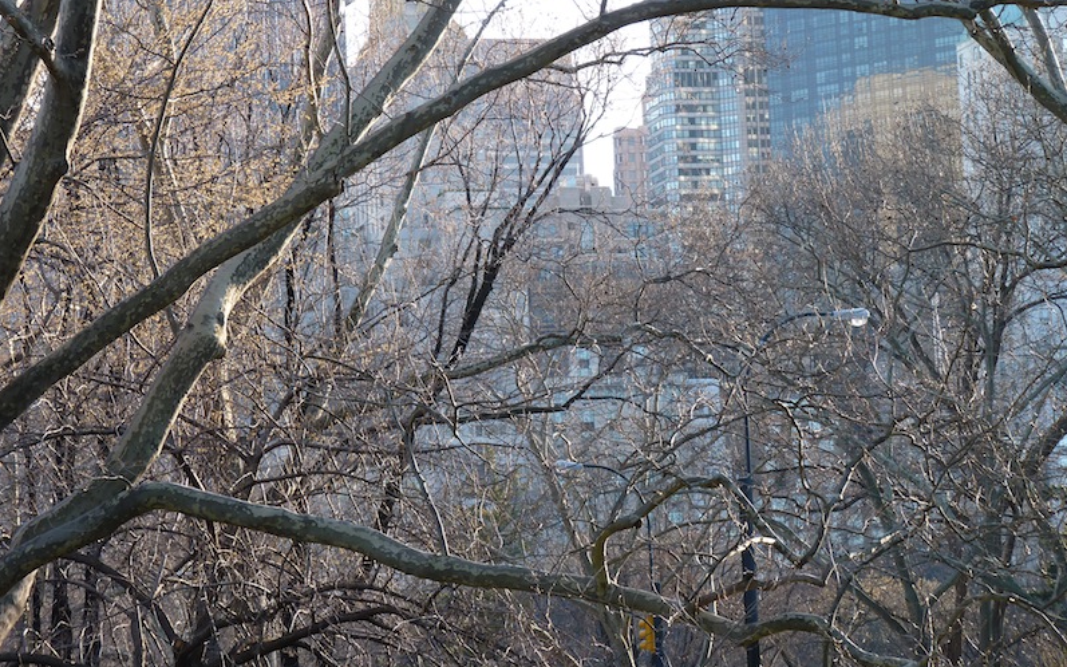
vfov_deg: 9.9
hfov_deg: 15.7
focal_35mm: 133
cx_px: 533
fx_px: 3867
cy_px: 307
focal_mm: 22.3
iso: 80
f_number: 3.6
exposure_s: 1/100
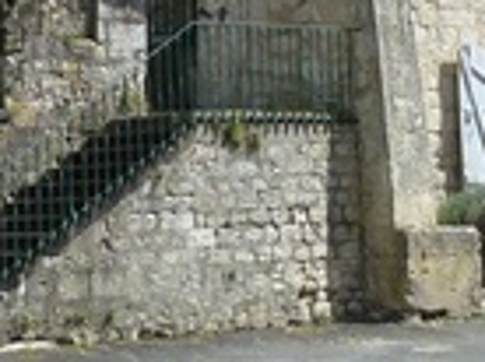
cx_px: 221
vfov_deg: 8.1
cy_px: -383
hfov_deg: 11.4
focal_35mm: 174
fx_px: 2434
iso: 100
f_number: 4
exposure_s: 1/1000
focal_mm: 5.4
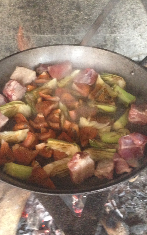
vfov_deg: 42.6
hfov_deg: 27.4
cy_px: 117
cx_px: 68
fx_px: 301
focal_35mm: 47
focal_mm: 4.12
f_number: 2.4
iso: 320
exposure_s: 1/20
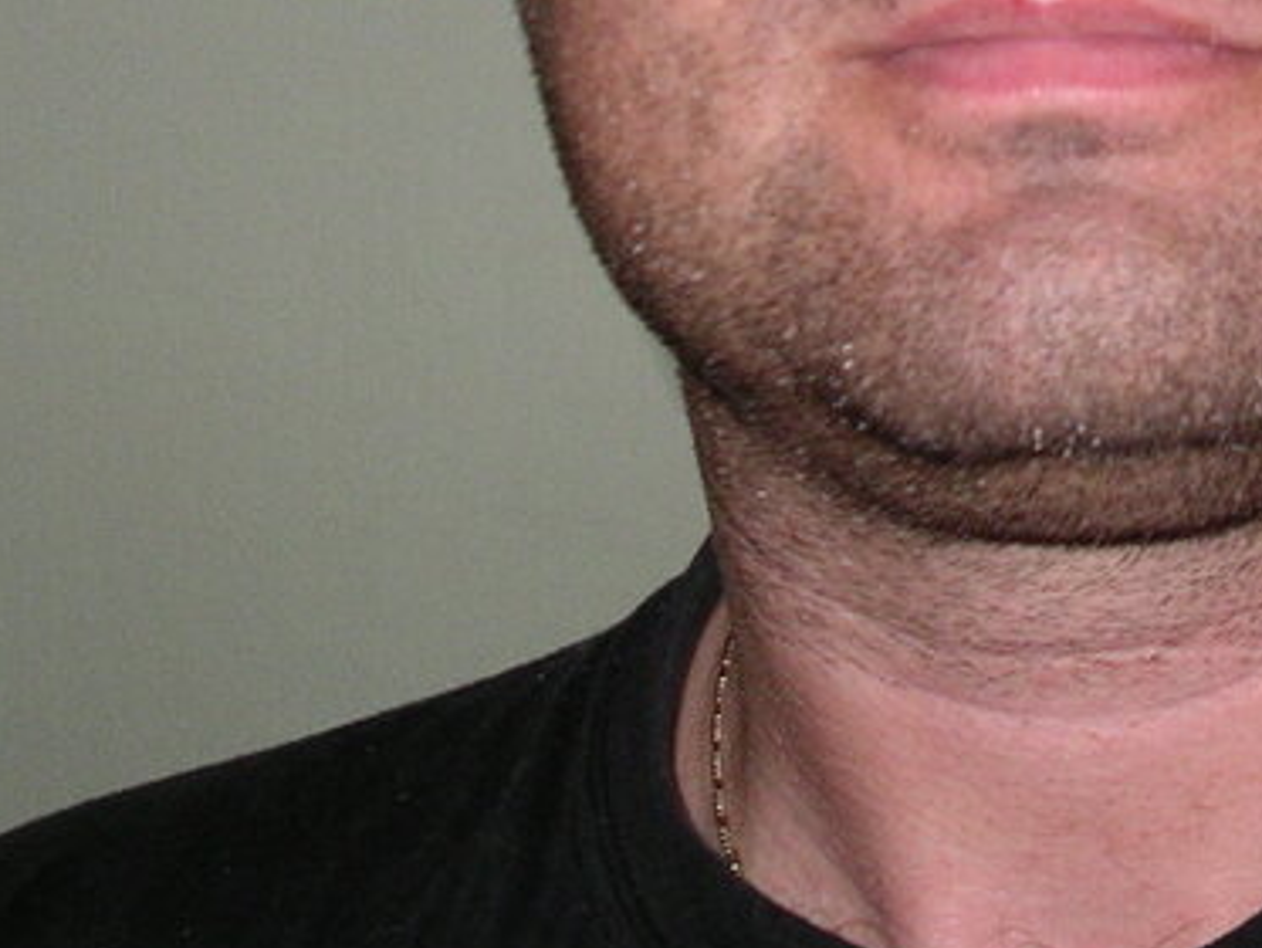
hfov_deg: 16.5
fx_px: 4340
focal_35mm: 119
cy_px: -240
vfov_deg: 12.1
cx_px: 934
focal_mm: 7.8
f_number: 2.8
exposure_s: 1/40
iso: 200
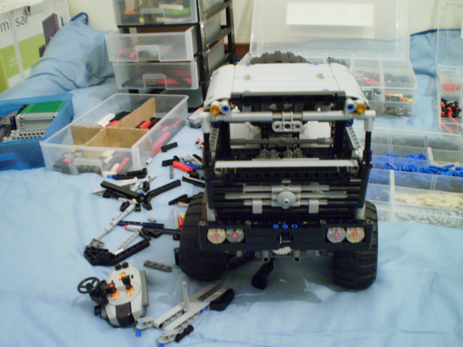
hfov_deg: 51.4
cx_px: 232
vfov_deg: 39.7
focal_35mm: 36
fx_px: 482
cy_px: 174
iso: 400
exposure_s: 1/2
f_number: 3.1
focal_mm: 6.3
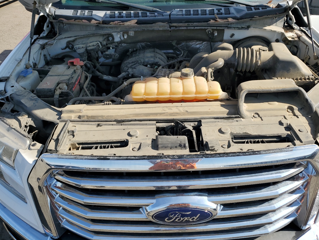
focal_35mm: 29
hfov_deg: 61.6
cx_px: 167
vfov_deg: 48.2
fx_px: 267
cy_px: 110
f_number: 1.5
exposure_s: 1/2500
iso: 50
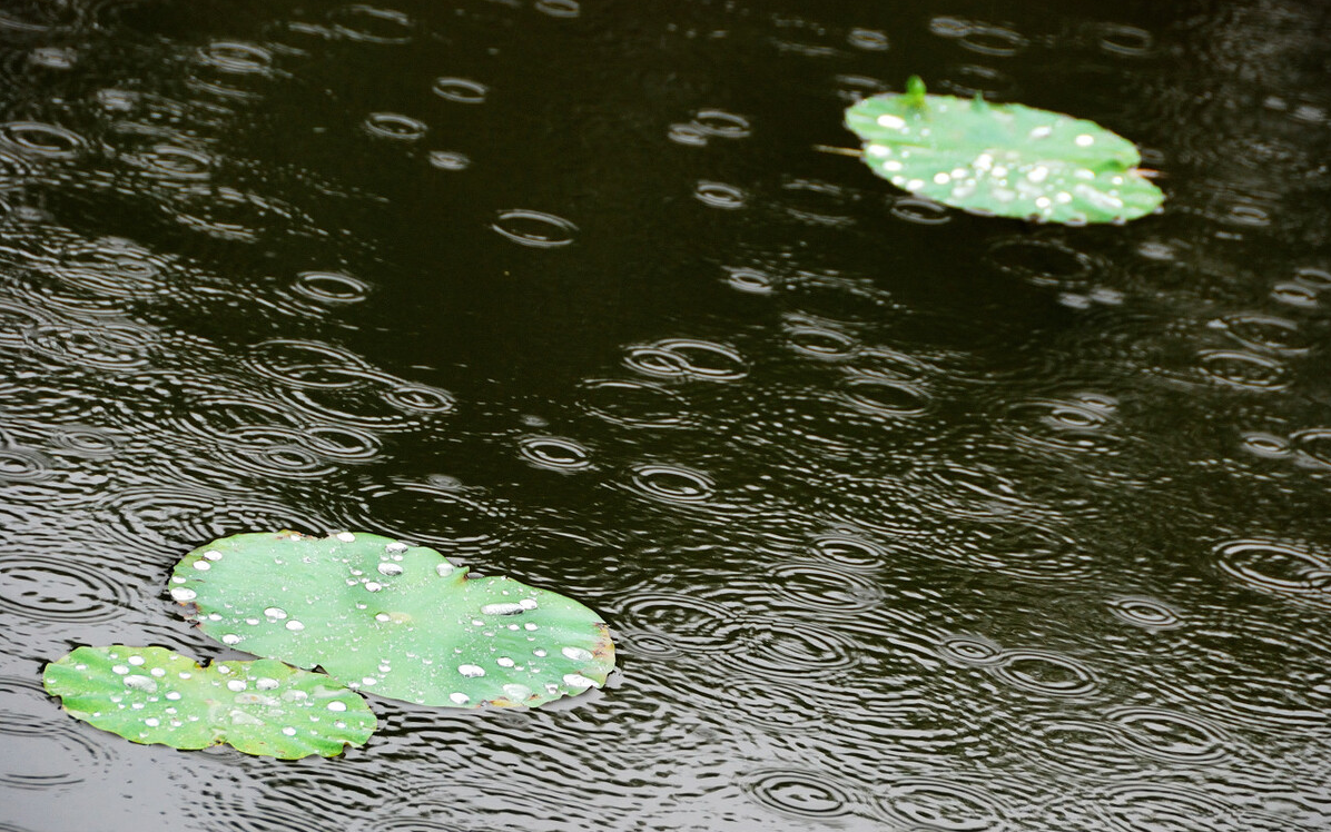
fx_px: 11138
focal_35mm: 307
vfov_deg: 4.3
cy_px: 424
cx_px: 667
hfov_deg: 6.8
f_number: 9
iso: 500
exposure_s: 1/80
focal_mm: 200
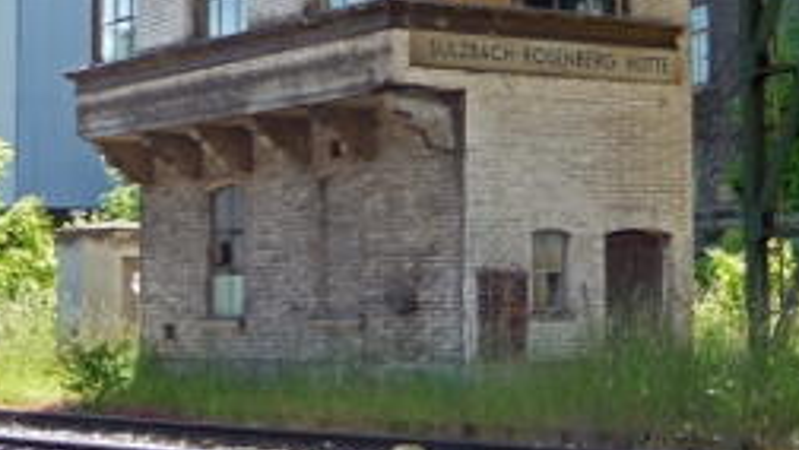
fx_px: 2014
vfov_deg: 12.7
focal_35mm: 95
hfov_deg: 22.3
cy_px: 105
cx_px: 536
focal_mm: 9.3
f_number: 4.3
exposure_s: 1/125
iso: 100
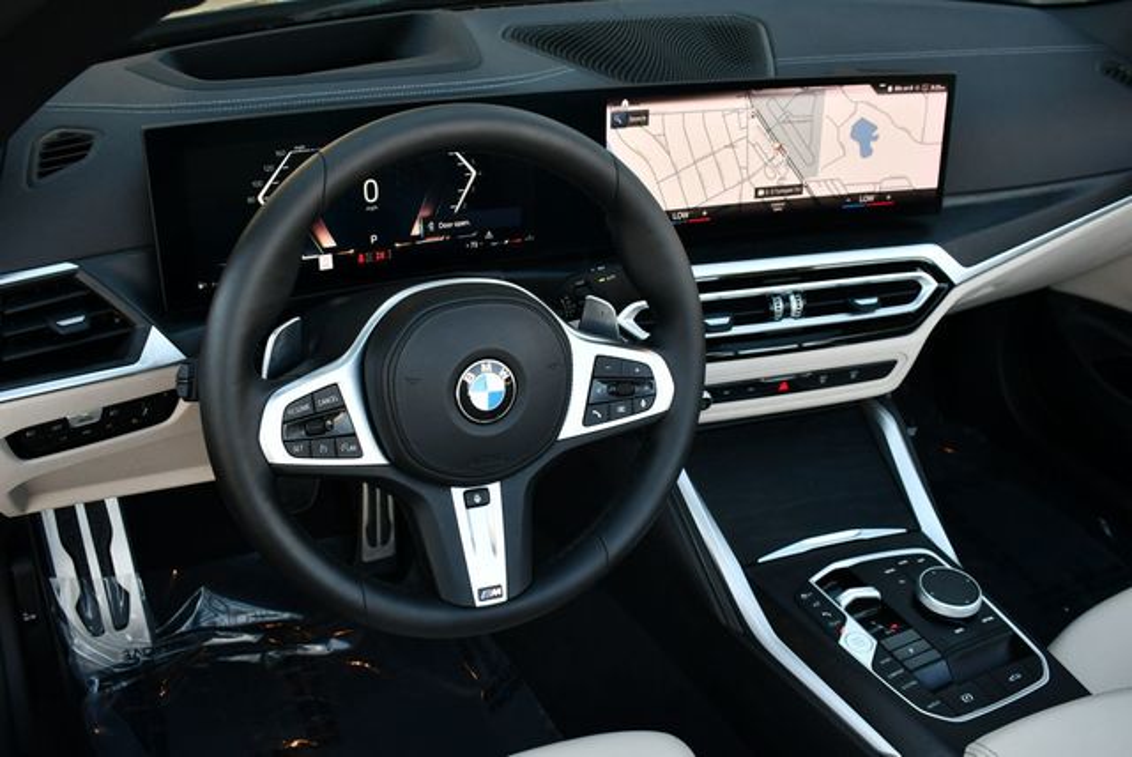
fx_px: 1133
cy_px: 378
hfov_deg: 53.1
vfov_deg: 36.9
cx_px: 566
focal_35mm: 36
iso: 400
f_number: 4
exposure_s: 1/250
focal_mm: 18
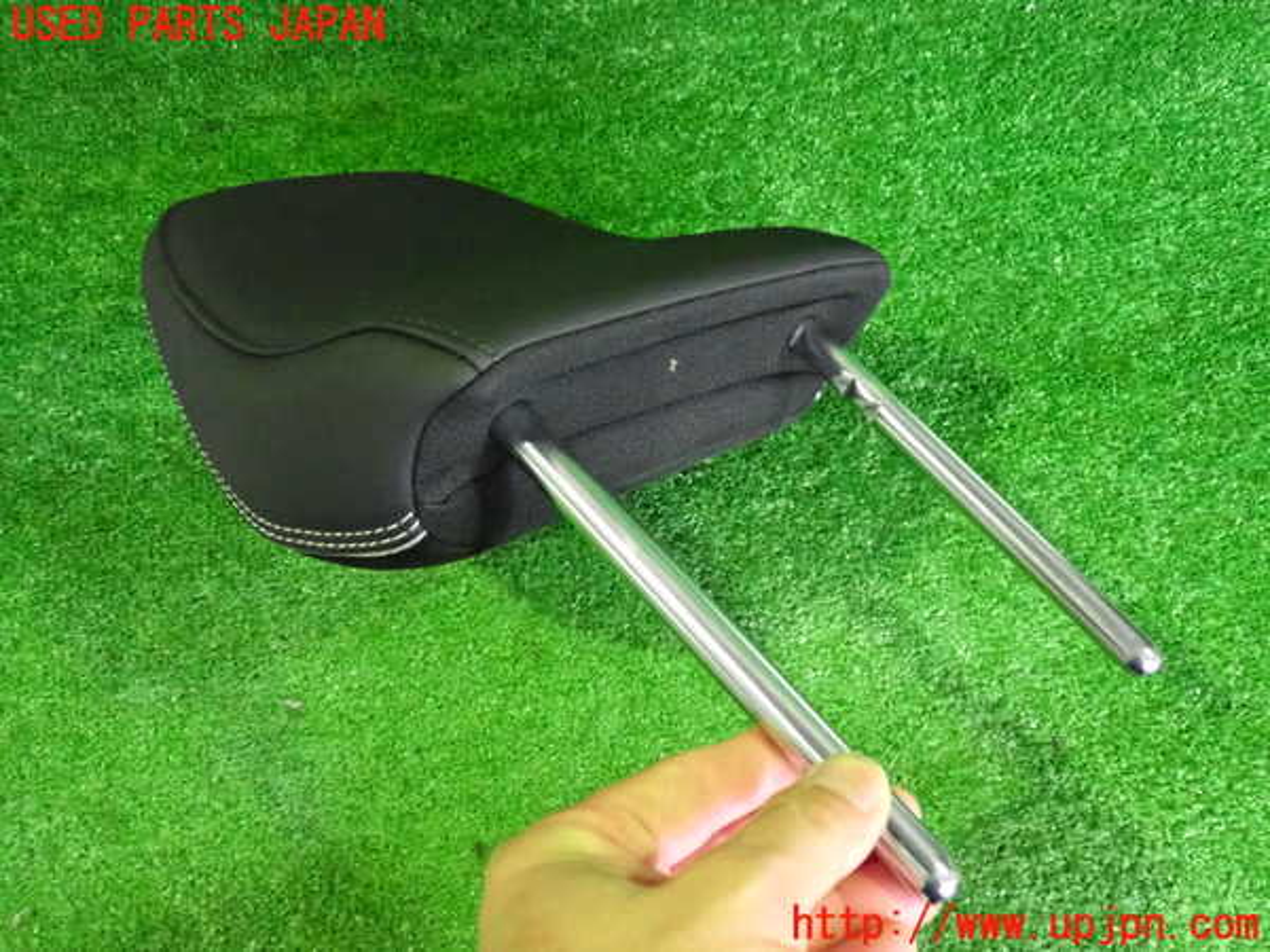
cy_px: 476
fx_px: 1101
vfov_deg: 46.8
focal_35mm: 30
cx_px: 635
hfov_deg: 60.0
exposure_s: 1/125
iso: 3200
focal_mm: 5.4
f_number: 2.3
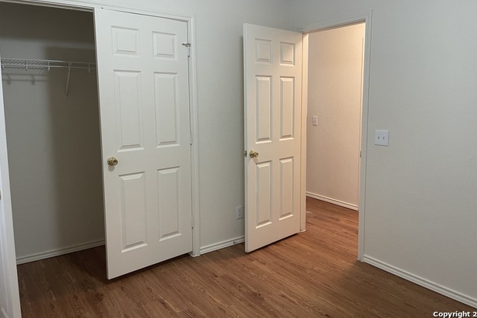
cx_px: 246
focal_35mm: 28
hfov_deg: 65.5
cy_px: 142
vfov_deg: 46.3
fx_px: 371
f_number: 1.6
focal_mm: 4.2
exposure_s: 1/60
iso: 125
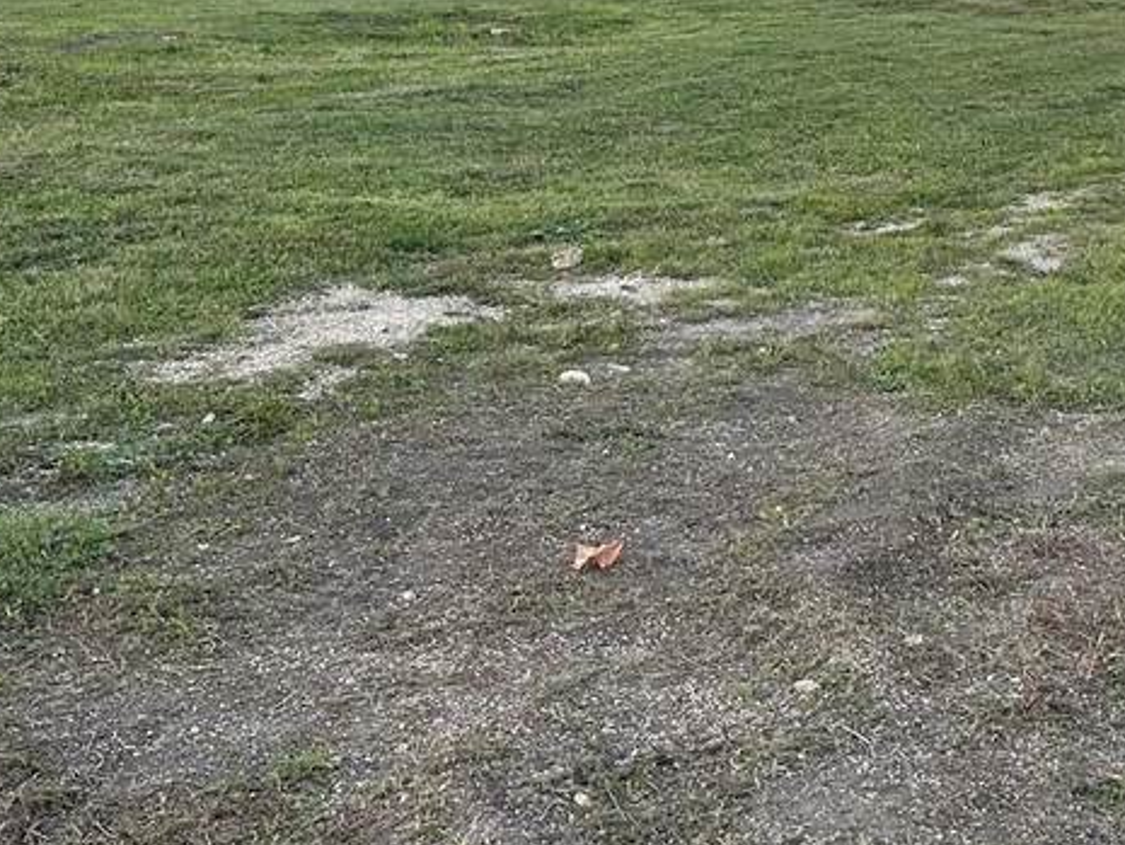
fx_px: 2146
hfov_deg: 28.1
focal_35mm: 66
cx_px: 1048
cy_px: 131
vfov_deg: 21.9
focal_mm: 6.86
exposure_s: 1/630
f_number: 1.78
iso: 80
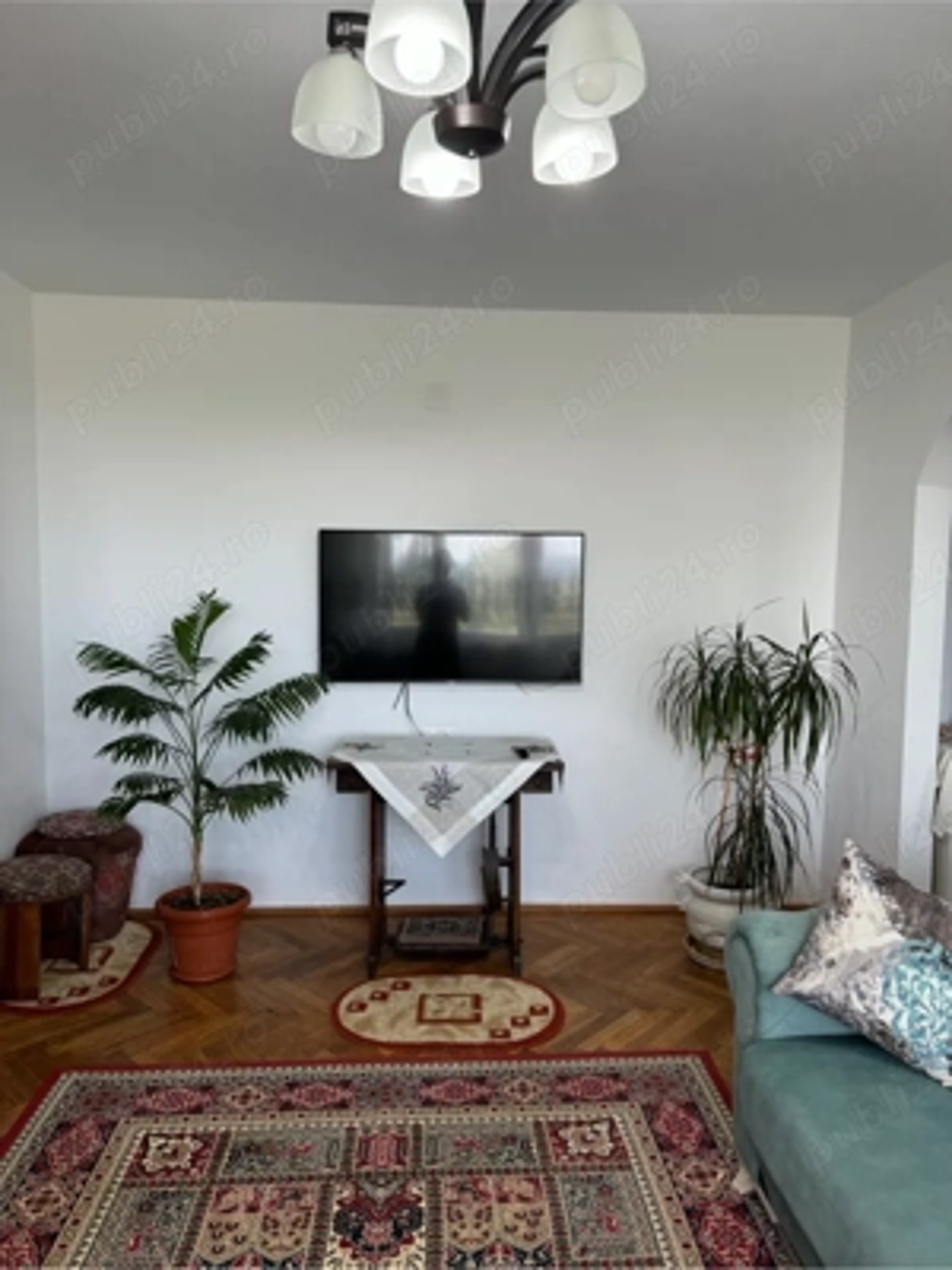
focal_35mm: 24
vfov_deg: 71.6
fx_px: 880
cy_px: 635
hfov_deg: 56.8
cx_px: 476
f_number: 1.78
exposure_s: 1/100
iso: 125
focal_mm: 6.76
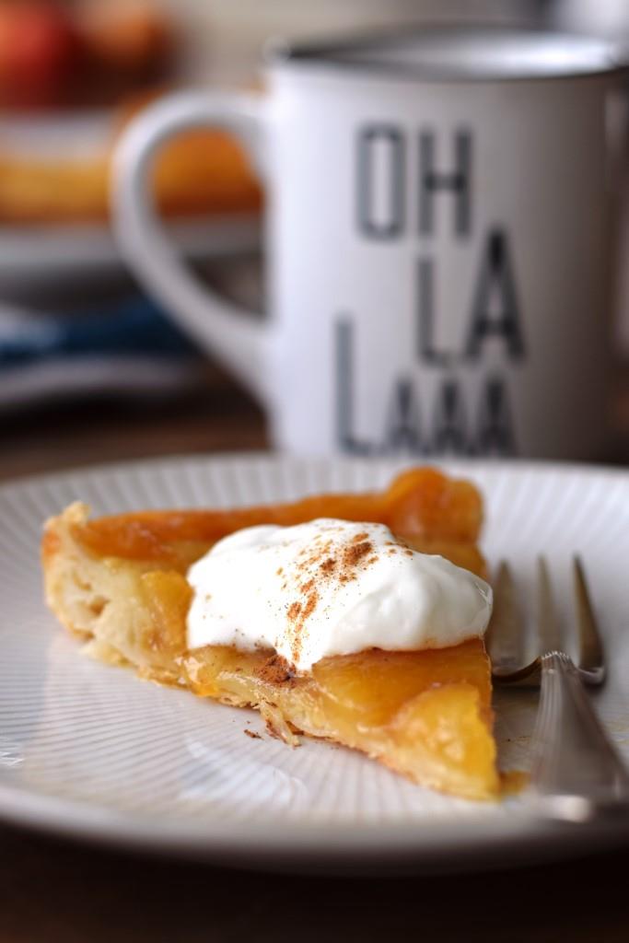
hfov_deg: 18.2
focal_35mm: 75
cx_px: 314
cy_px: 472
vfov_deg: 27.0
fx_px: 1965
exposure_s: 1/50
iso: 160
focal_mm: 50
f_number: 3.5
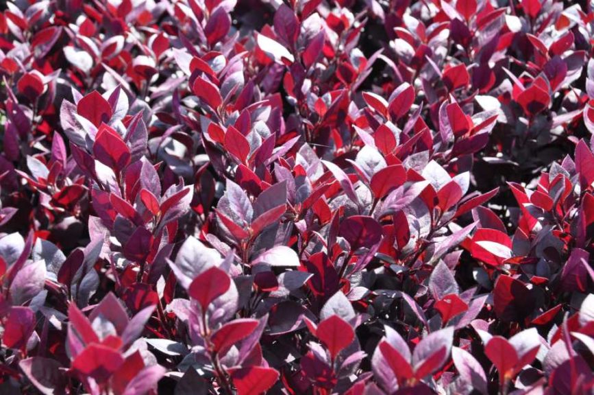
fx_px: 1038
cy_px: 198
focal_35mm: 63
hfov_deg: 31.9
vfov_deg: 21.5
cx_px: 297
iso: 200
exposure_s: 1/100
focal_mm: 42
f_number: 10
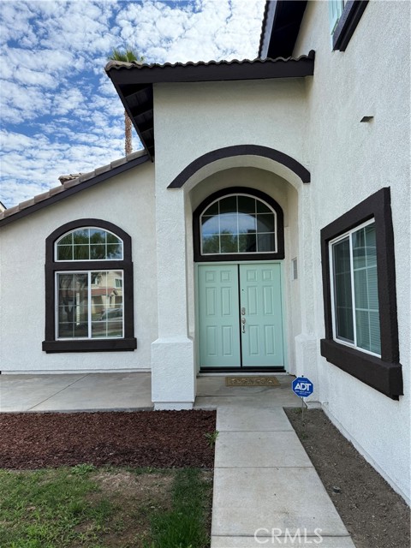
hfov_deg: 56.8
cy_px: 274
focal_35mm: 24
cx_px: 206
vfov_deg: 71.6
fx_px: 380
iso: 100
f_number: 1.78
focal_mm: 6.76
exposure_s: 1/2299
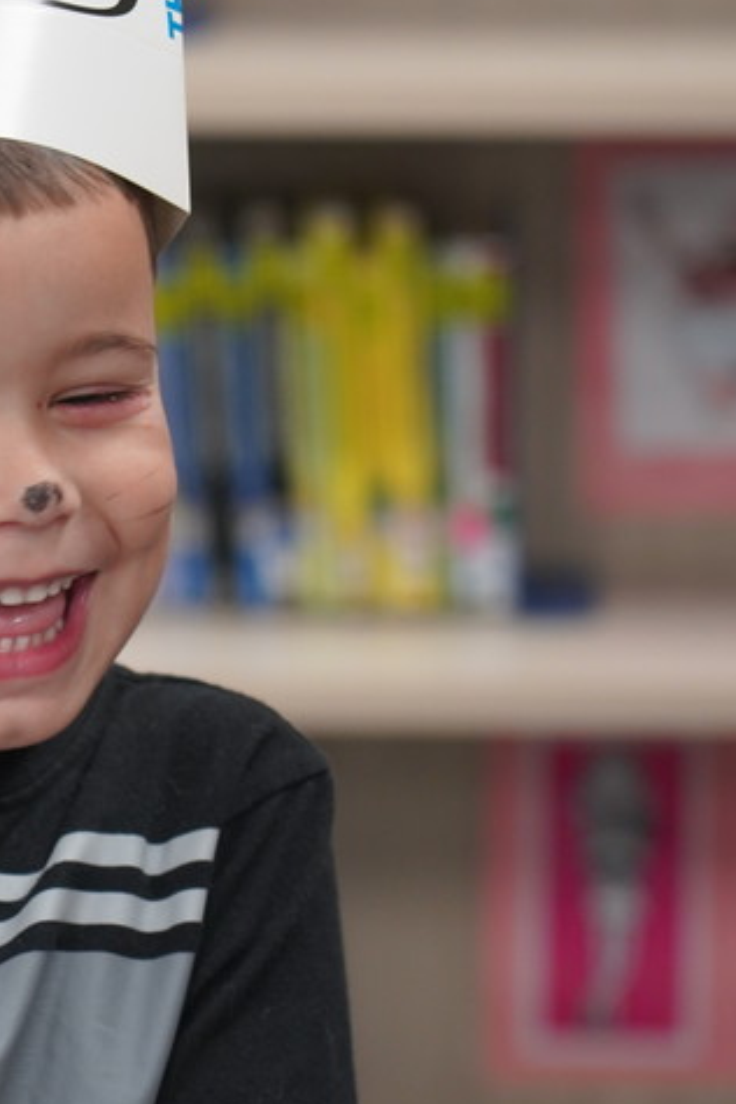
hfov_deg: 6.0
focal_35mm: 227
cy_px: 559
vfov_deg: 9.1
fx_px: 6961
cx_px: -34
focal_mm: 105
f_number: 4
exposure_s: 1/160
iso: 1600
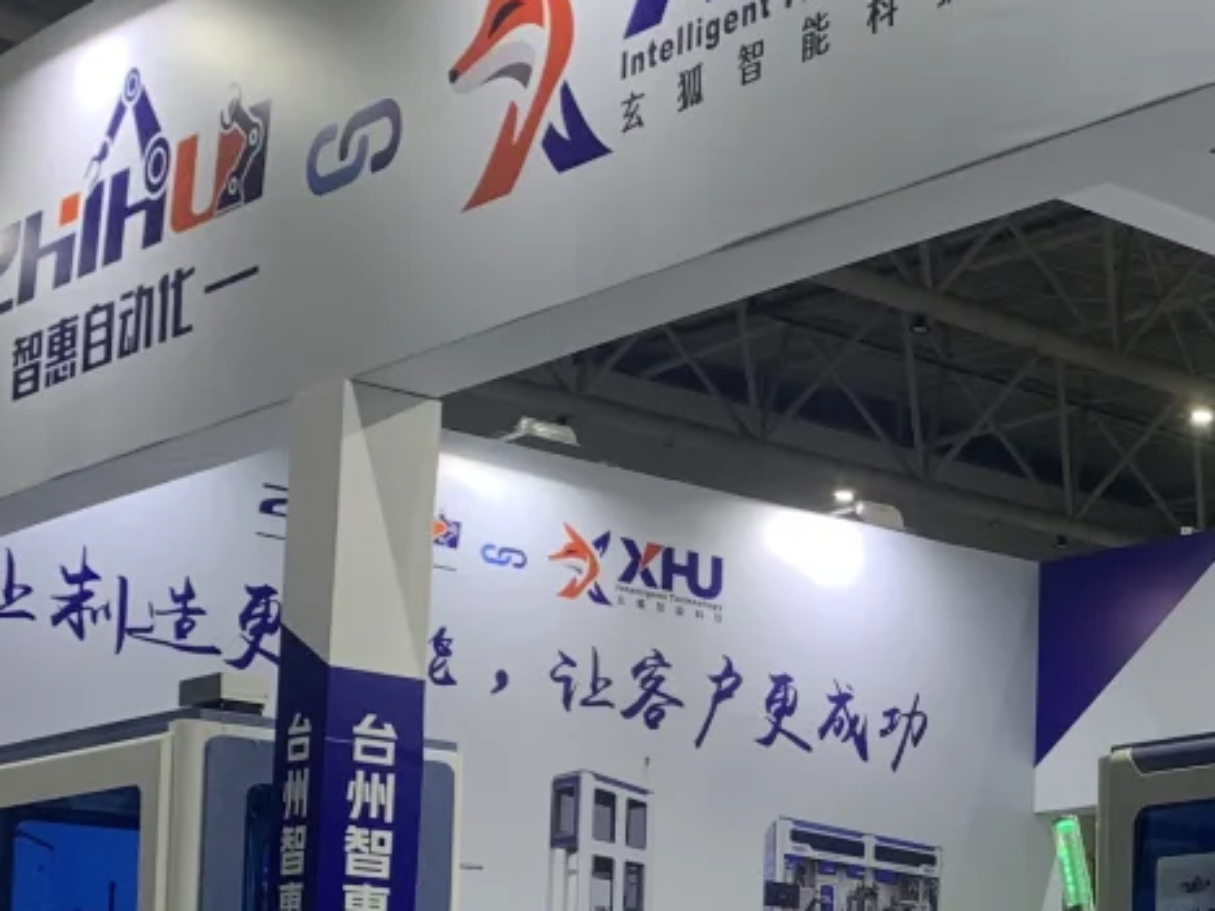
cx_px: 1381
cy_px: 989
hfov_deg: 22.8
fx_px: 2808
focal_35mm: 80
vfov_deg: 17.8
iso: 80
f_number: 1.8
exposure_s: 1/100
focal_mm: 4.25
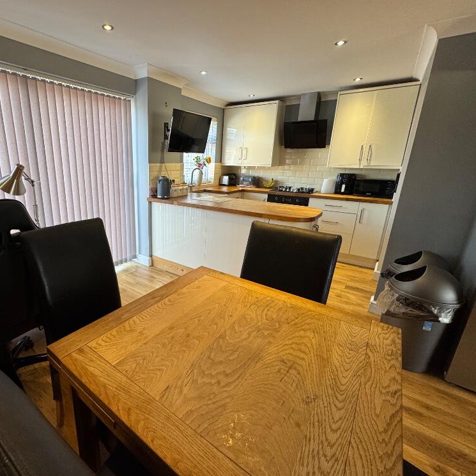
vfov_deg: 84.0
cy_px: 236
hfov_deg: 82.3
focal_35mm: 17
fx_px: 264
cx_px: 176
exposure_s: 1/100
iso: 160
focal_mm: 2.22
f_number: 2.2
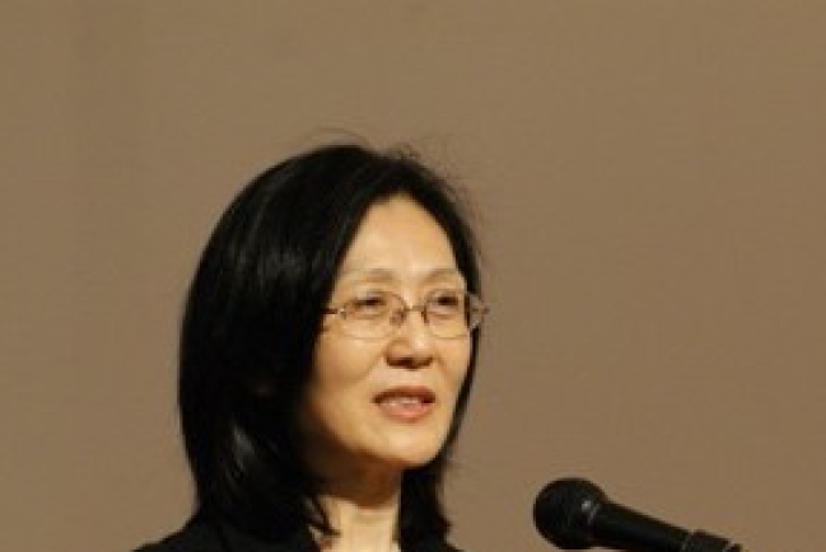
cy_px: 276
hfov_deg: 9.1
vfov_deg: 6.1
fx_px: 5167
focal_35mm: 225
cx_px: 413
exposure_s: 1/50
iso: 800
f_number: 5.6
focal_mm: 150
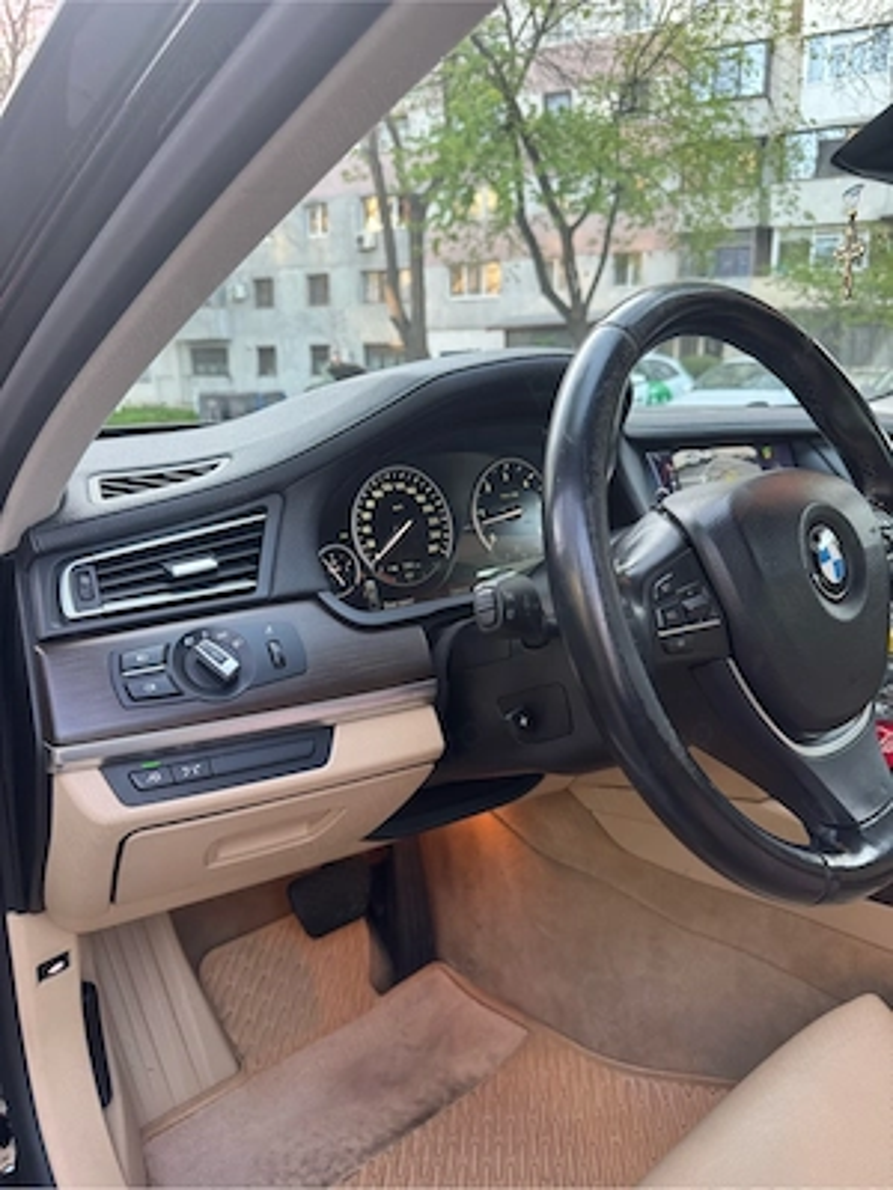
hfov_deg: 56.8
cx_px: 446
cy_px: 595
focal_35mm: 24
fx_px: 826
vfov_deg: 71.6
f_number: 1.78
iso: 200
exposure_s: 1/121
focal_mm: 6.76
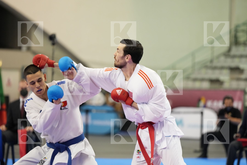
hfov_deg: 12.2
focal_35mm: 168
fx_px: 1153
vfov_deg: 8.2
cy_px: 82
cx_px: 124
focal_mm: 168
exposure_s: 1/1000
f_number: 2.8
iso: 4000
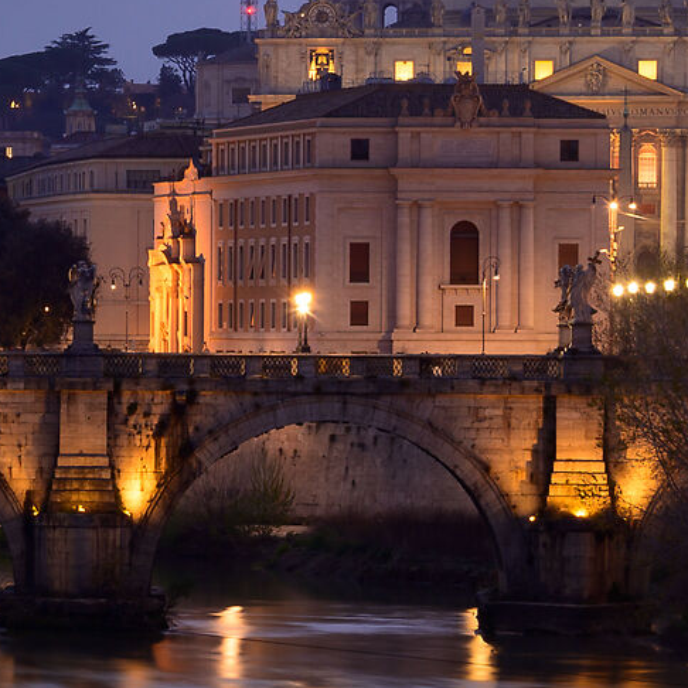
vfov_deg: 5.4
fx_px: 7353
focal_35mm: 327
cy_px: 285
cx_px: -191
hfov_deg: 5.3
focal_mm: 78
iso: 100
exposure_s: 13
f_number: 13
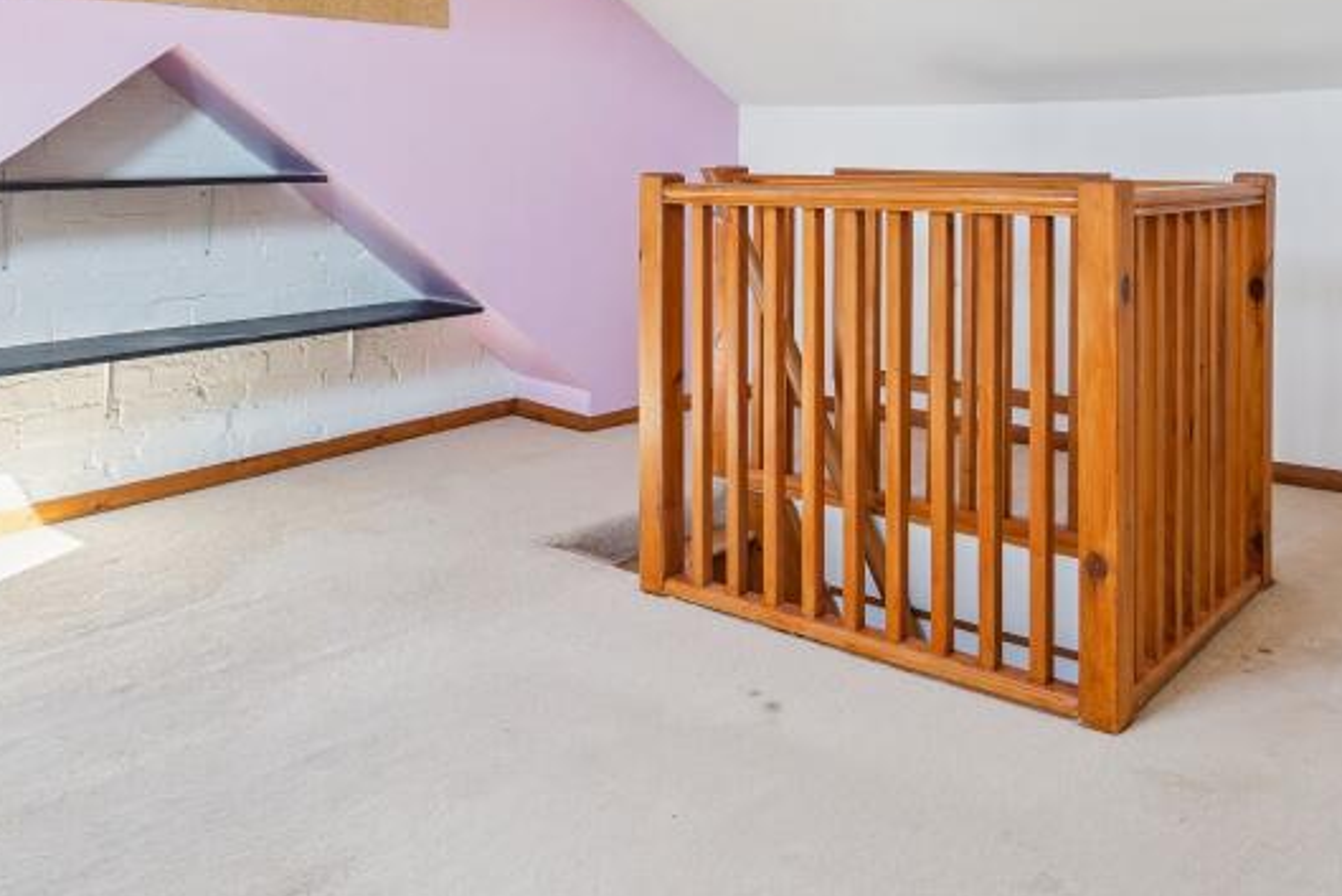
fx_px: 1156
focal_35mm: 31
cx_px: 794
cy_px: 179
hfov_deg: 59.9
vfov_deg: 40.6
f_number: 5.6
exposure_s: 1/30
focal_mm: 16
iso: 320
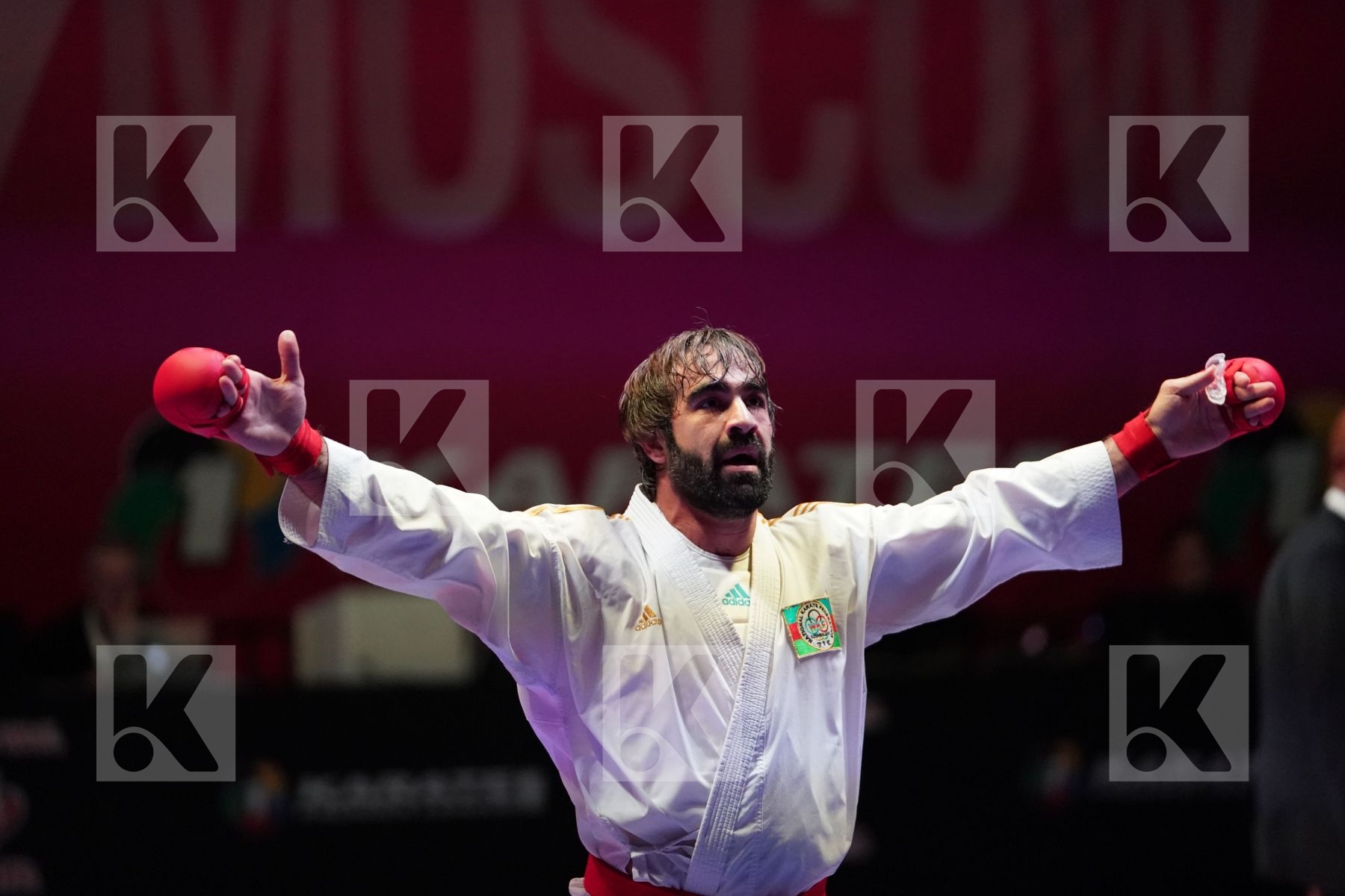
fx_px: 7061
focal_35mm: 189
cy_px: 448
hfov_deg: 10.9
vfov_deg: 7.3
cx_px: 672
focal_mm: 189
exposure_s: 1/1000
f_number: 2.8
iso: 6400
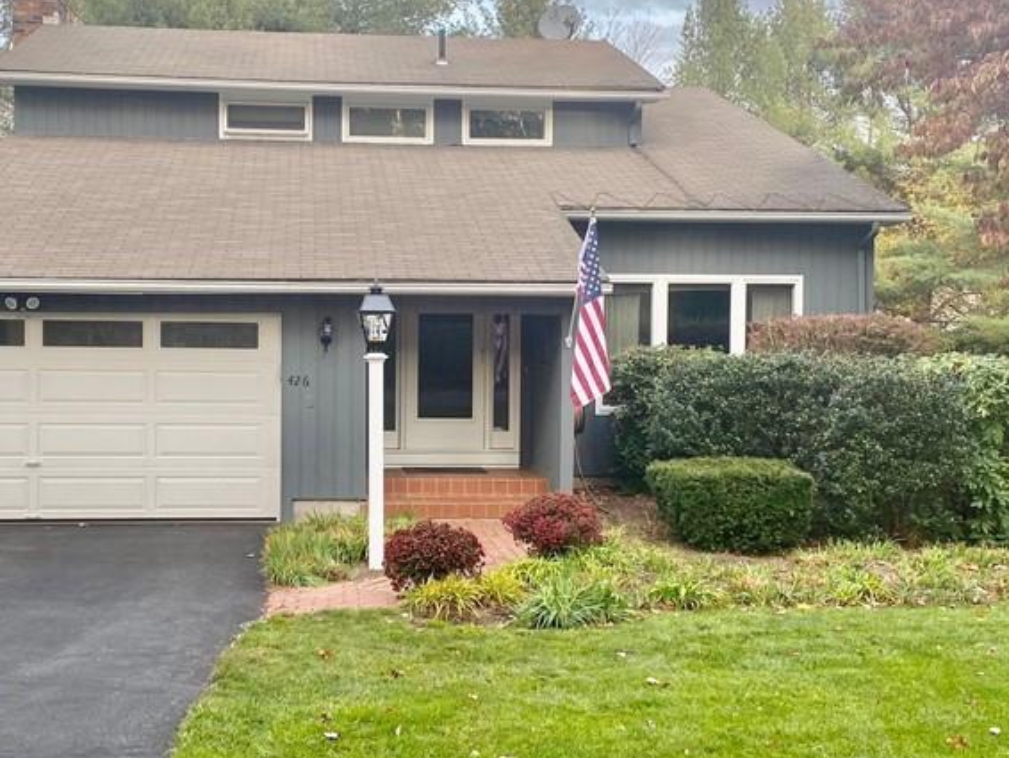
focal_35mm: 47
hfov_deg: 40.2
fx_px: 1371
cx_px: 399
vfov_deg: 30.9
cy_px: 392
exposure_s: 1/299
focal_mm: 4.25
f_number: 1.8
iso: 32
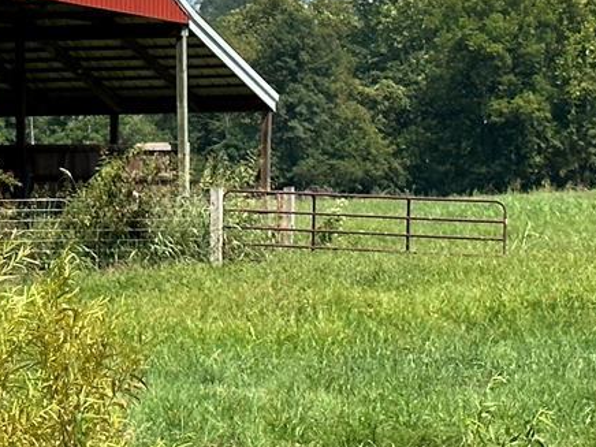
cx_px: -258
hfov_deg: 10.9
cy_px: 202
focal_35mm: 176
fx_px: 3030
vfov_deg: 8.4
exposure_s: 1/3731
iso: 64
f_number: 1.78
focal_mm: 6.86
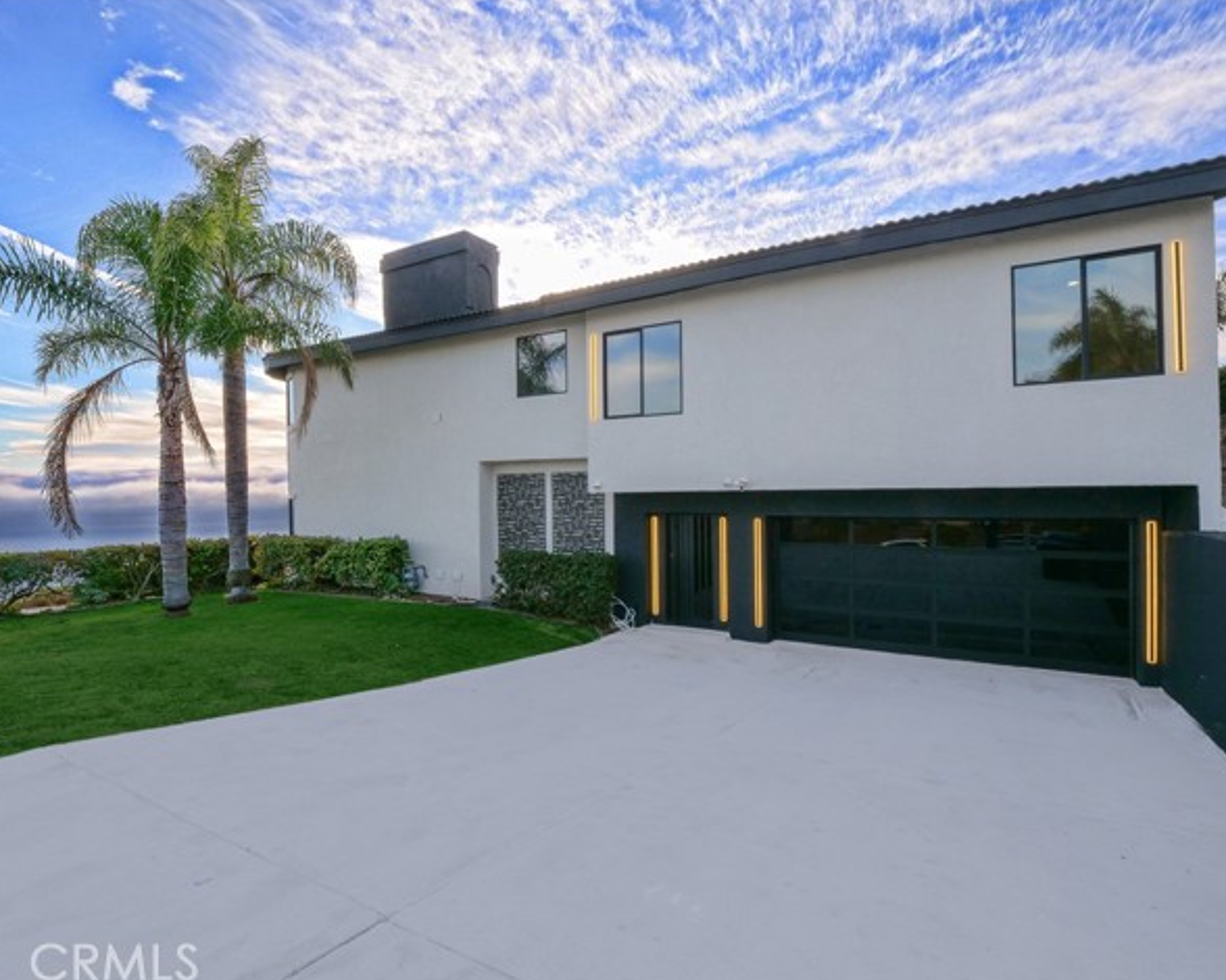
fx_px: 617
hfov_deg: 89.7
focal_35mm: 17
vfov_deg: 76.9
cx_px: 603
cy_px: 492
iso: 200
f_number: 14
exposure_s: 1/50
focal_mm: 8
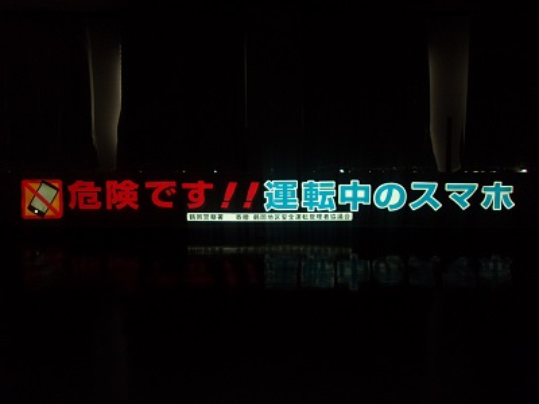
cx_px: 270
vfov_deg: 51.4
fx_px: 420
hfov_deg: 65.3
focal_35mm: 27
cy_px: 202
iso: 200
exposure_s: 1/34
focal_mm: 4.9
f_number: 3
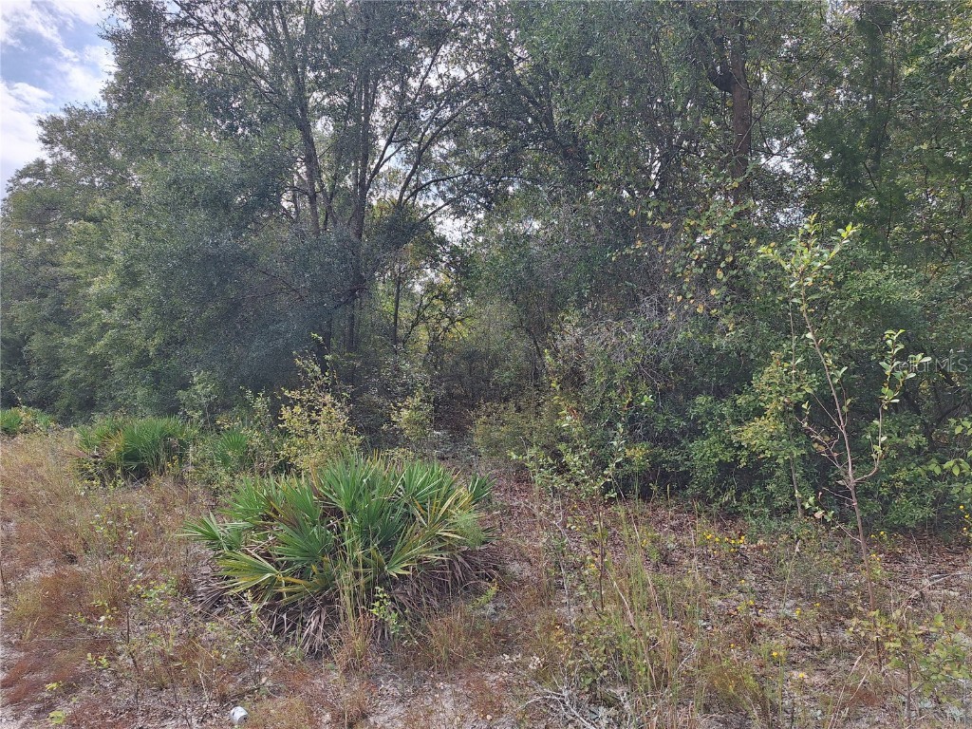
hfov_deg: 73.9
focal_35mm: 23
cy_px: 364
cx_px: 486
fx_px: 646
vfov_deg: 58.9
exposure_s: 1/912
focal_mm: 5.54
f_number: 1.8
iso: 40
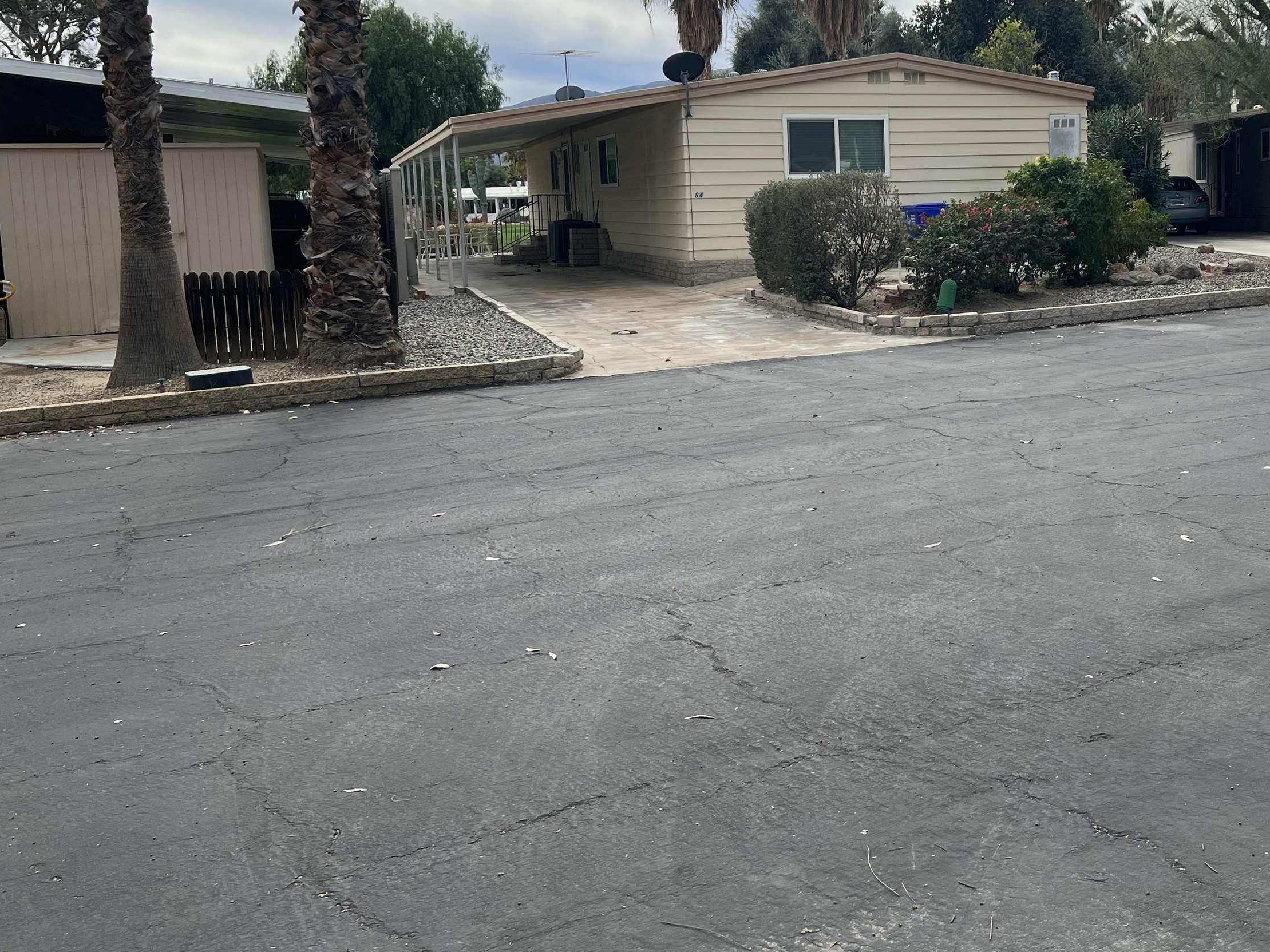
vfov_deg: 39.3
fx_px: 1321
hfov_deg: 50.3
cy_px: 330
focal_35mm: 36
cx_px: 864
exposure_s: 1/4274
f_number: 1.5
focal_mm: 5.7
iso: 50
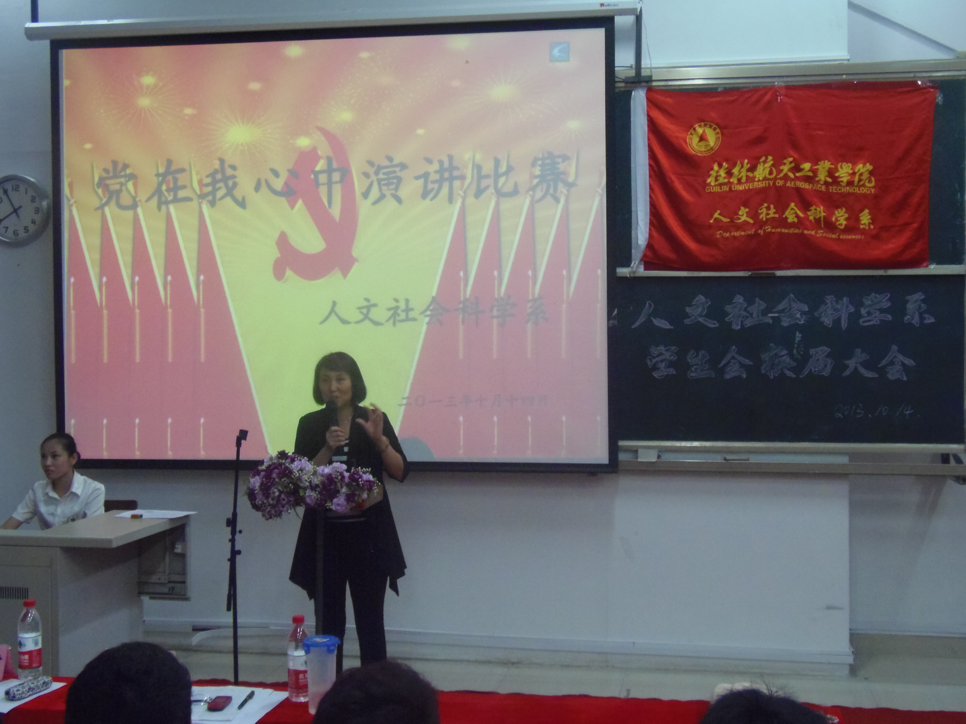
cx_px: 493
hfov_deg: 43.8
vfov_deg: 33.6
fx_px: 1200
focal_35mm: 43
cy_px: 363
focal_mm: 7.8
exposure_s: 1/25
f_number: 3.6
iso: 400
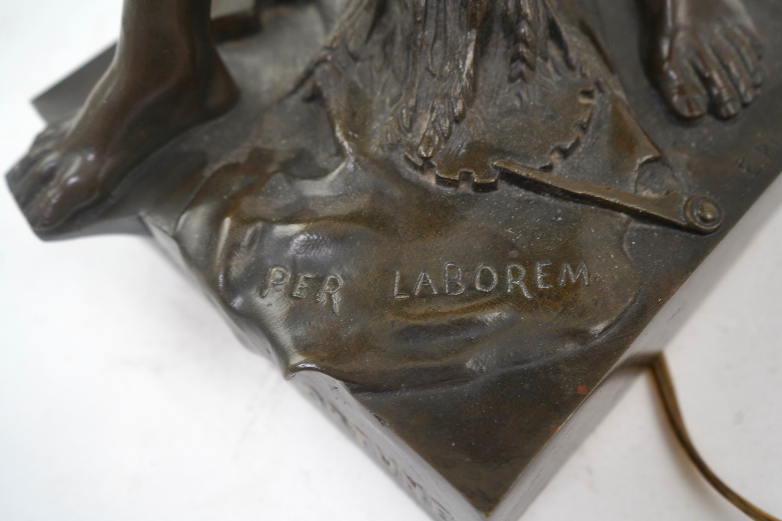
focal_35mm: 35
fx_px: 760
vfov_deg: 37.9
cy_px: 260
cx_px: 391
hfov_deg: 54.4
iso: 320
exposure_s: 1/100
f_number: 4
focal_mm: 35
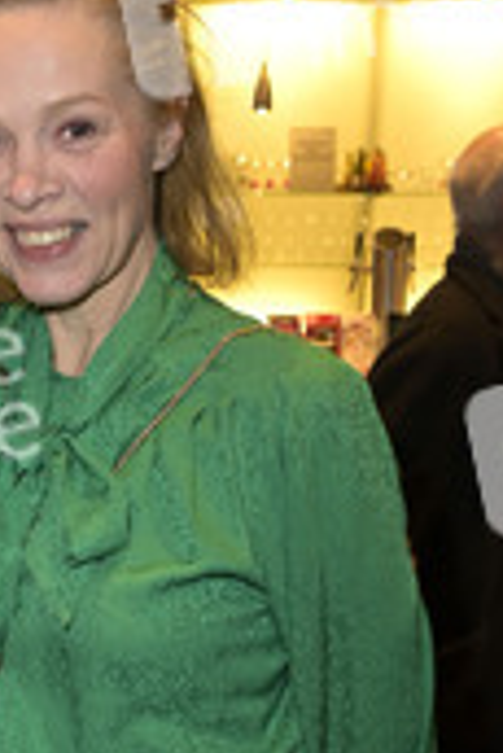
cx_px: -57
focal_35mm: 65
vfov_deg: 29.8
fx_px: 1359
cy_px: 652
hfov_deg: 20.0
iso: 2000
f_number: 5.6
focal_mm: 28
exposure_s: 1/80
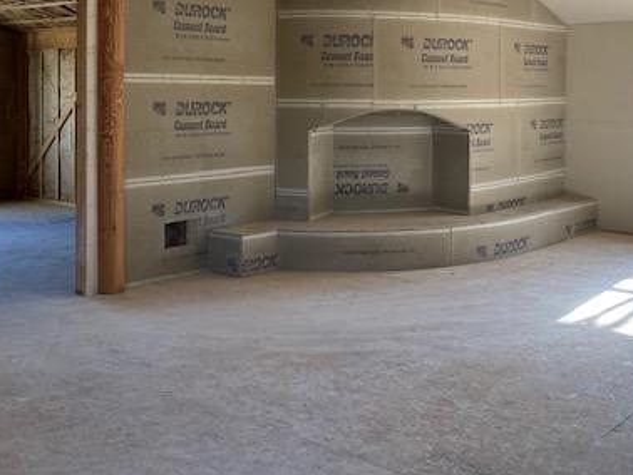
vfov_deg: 32.2
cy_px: 105
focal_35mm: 44
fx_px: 805
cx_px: 467
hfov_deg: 41.8
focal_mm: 4.25
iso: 125
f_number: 1.8
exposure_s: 1/121
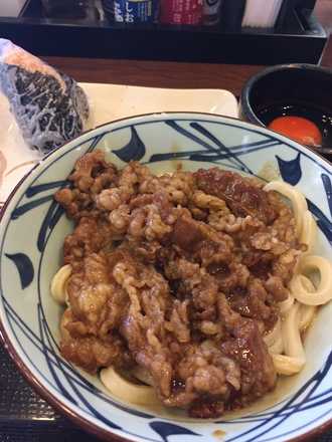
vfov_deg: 61.7
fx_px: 371
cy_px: 221
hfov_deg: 48.2
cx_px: 166
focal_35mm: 29
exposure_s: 1/30
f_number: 2.2
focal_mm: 4.15
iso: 125
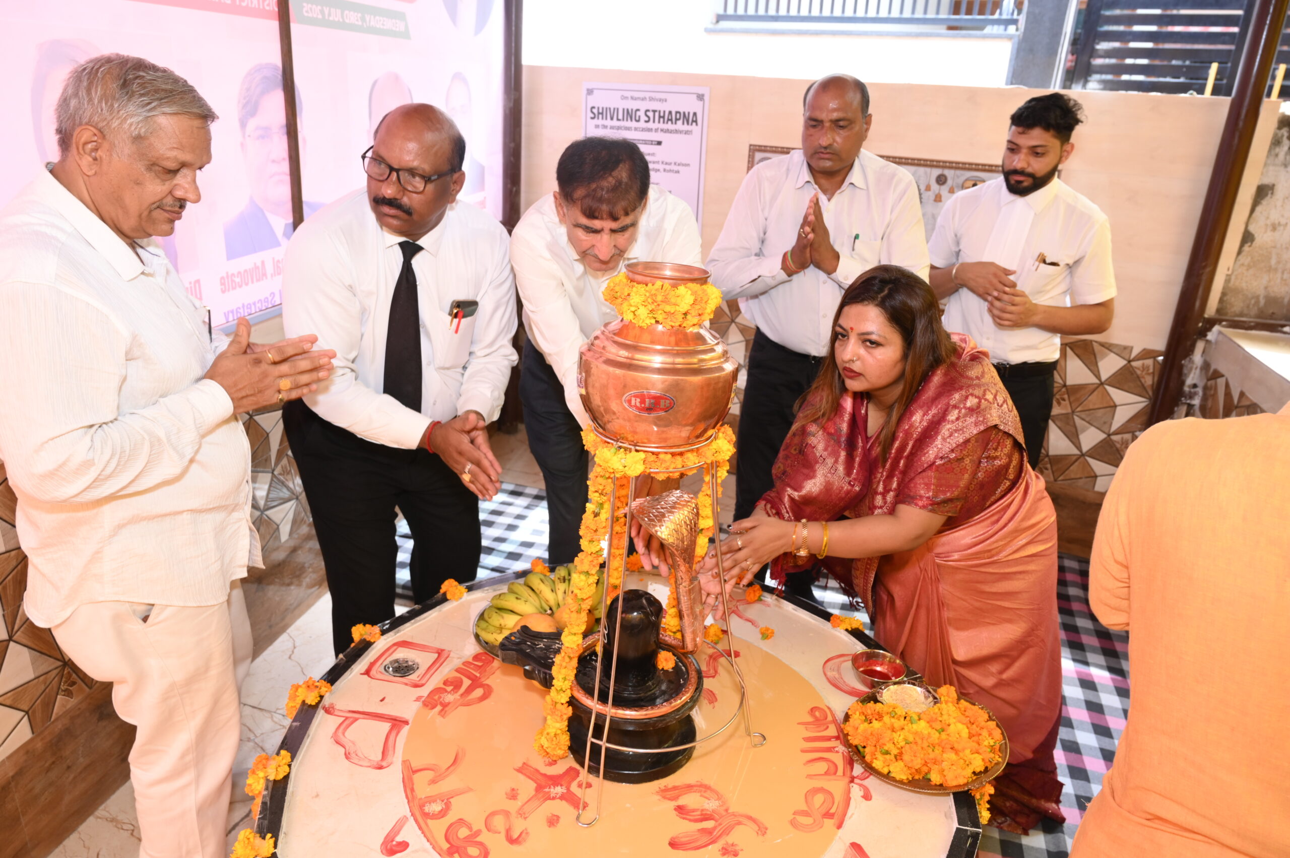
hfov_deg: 73.8
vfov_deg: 53.1
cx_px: 645
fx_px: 859
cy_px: 429
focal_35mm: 24
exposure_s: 1/125
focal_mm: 24
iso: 640
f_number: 5
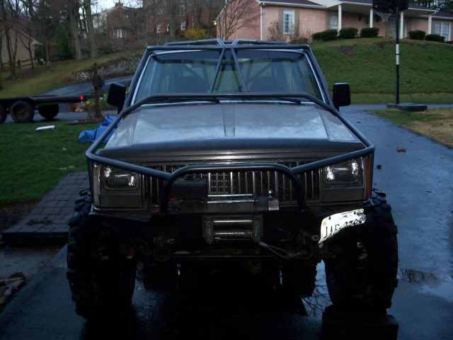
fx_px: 484
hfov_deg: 50.1
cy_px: 170
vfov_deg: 38.7
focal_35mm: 37
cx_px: 226
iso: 200
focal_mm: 7.8
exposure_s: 1/60
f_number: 2.8
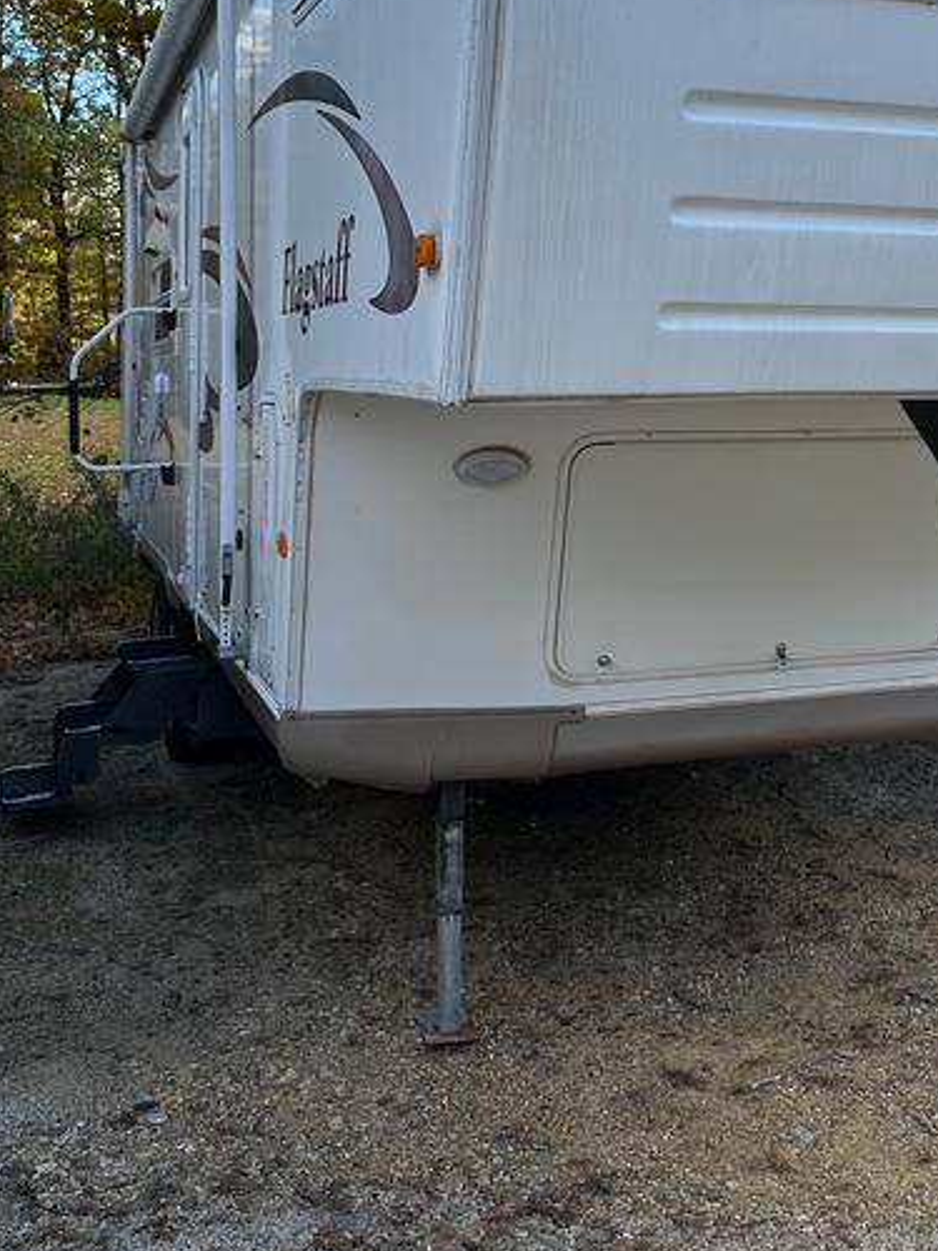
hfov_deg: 29.4
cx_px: 793
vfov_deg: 38.7
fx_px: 1734
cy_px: 330
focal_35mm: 48
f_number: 1.78
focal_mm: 6.86
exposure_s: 1/1304
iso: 80
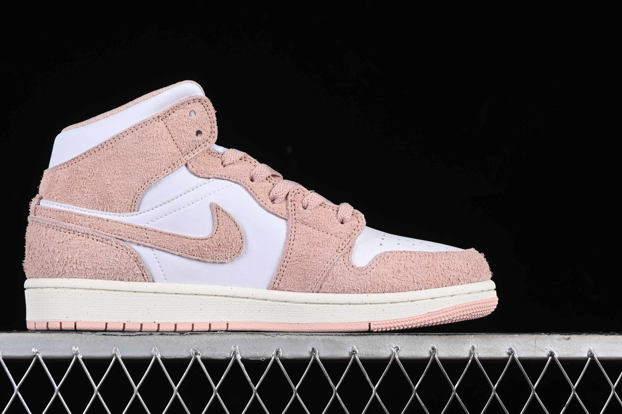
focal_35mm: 88
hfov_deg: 23.1
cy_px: 180
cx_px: 264
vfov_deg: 15.5
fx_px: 1520
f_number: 8
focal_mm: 50
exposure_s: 1/80
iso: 160
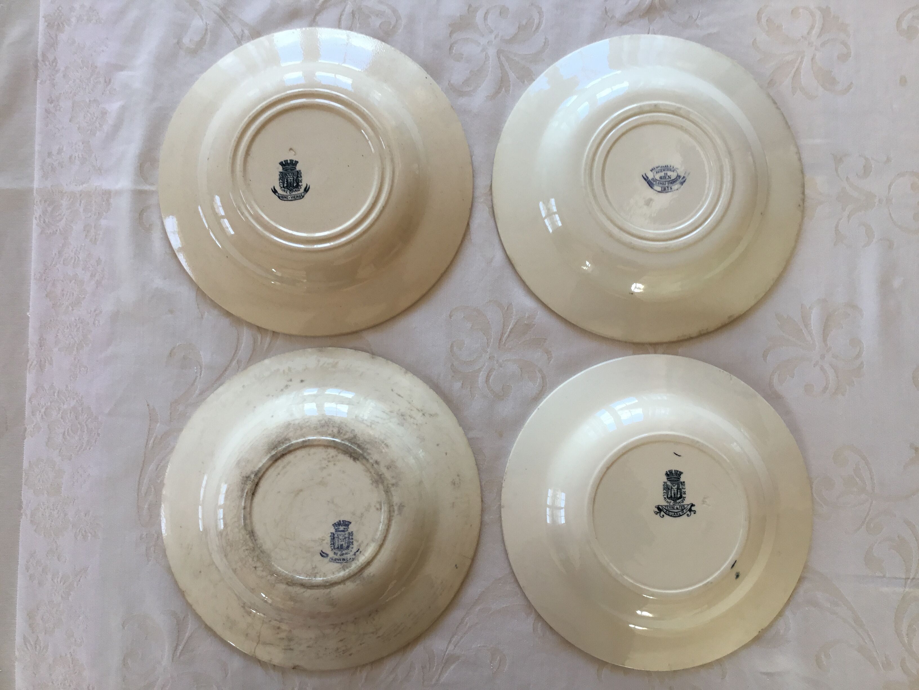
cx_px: 460
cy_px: 345
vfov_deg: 45.4
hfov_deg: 58.4
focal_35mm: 31
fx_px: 823
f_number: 2.4
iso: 25
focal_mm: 3.3
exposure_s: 1/50
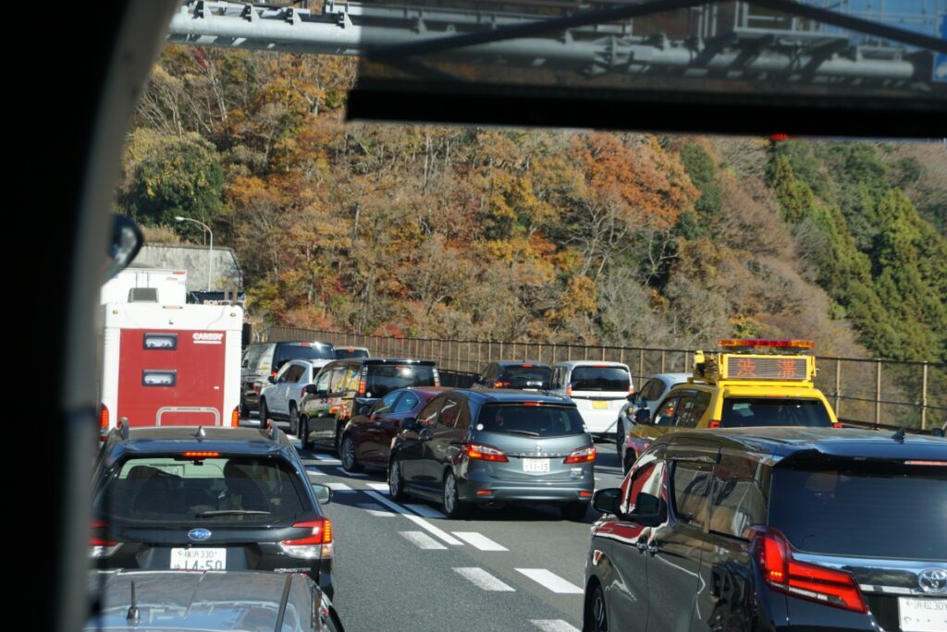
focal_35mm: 90
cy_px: 316
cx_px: 474
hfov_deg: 22.6
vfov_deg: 15.2
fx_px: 2369
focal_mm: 60
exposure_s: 1/200
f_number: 7.1
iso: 100
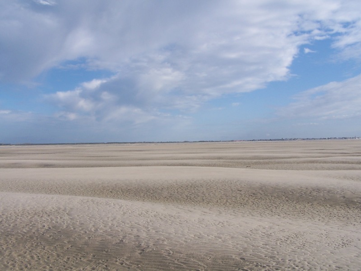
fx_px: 396
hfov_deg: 49.0
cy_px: 136
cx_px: 180
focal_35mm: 38
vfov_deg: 37.7
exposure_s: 1/500
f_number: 5.6
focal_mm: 6.3
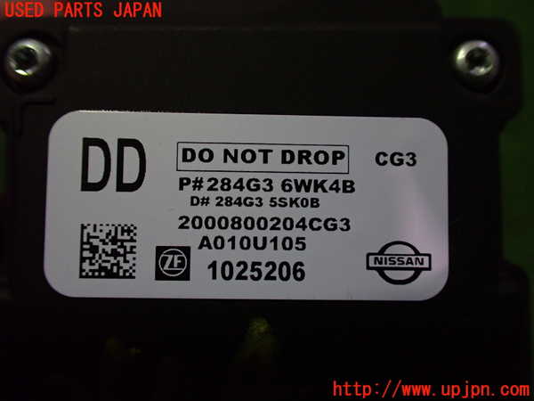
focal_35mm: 30
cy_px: 200
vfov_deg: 46.8
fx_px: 463
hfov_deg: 60.0
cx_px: 267
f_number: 2.3
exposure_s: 1/125
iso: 640
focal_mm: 5.4
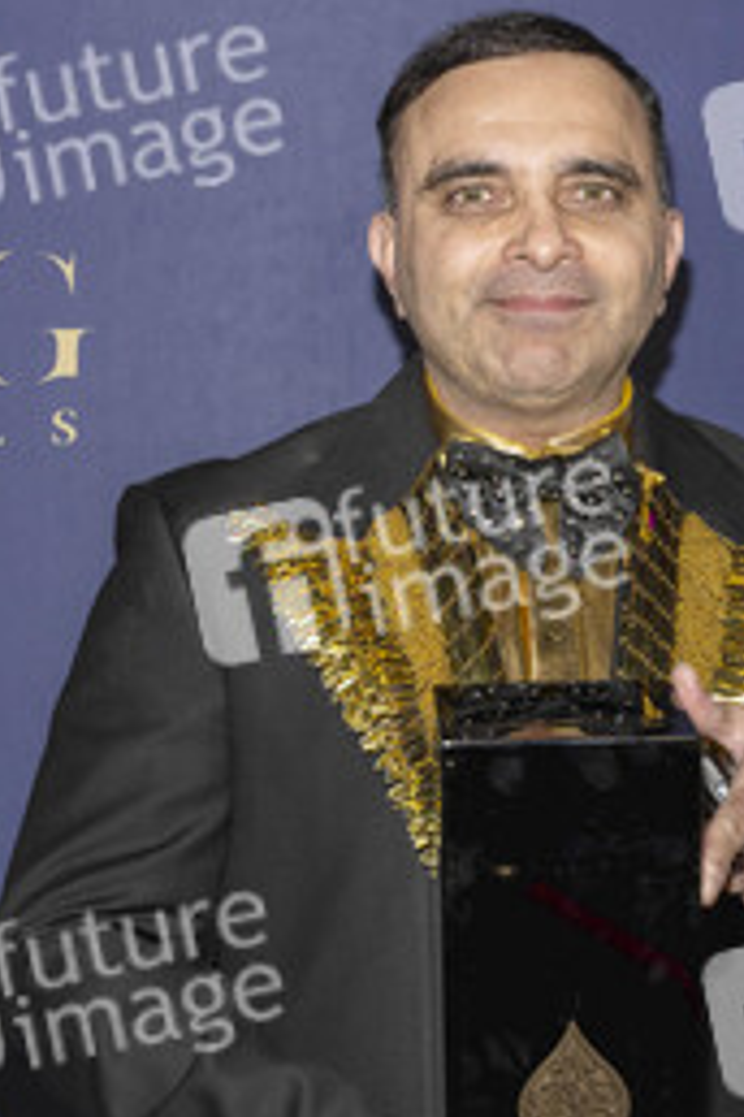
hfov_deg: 17.9
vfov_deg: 26.4
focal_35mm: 76
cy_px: 779
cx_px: 532
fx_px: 2356
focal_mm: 49
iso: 800
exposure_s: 1/200
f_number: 5
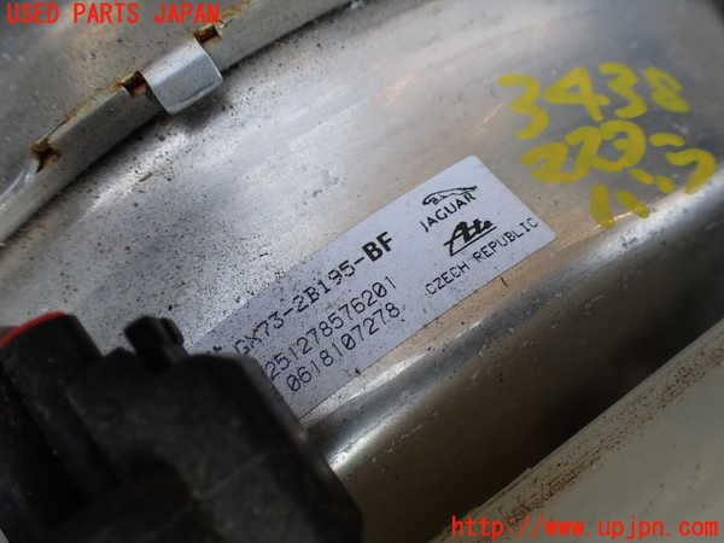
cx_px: 362
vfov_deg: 46.8
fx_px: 627
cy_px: 272
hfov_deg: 60.0
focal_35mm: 30
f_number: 3.2
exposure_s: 1/125
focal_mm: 5.4
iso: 100
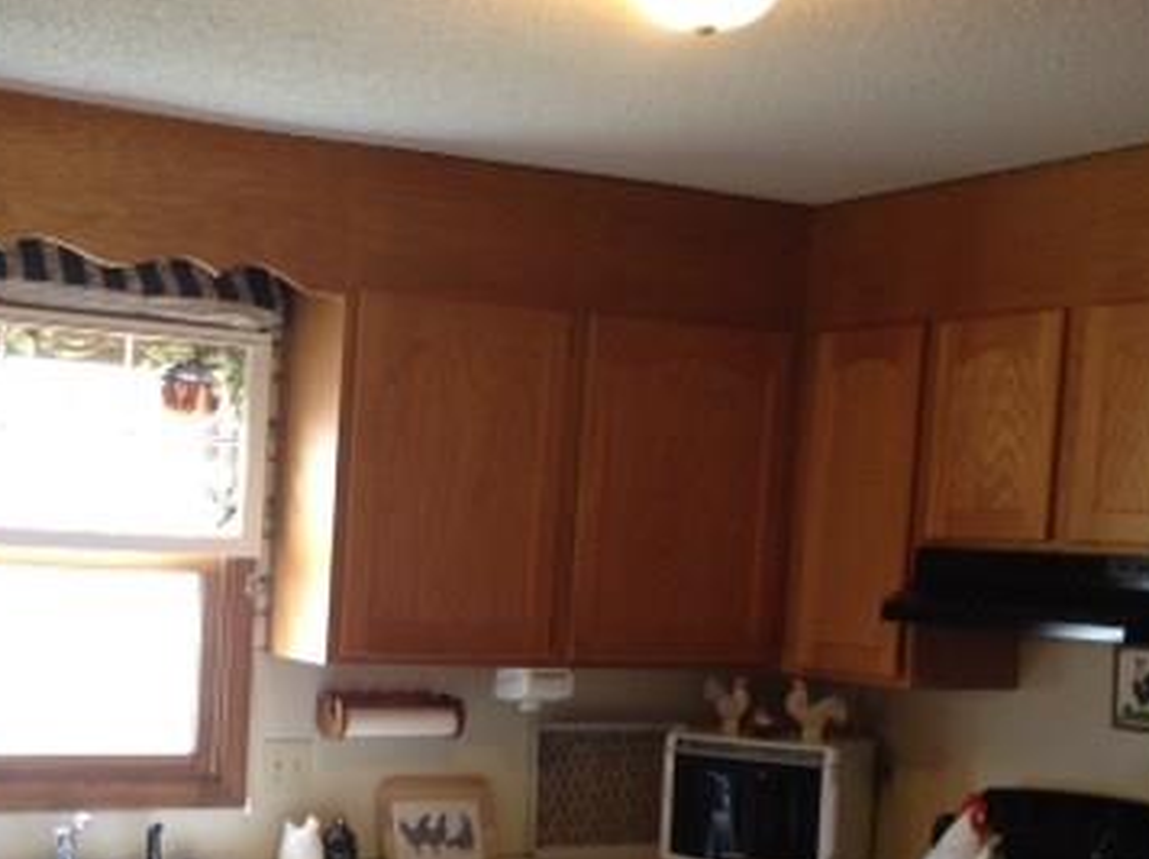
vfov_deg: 23.0
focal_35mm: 63
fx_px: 2088
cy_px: 665
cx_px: 316
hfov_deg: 30.4
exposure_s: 1/15
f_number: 2.4
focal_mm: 4.28
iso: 80
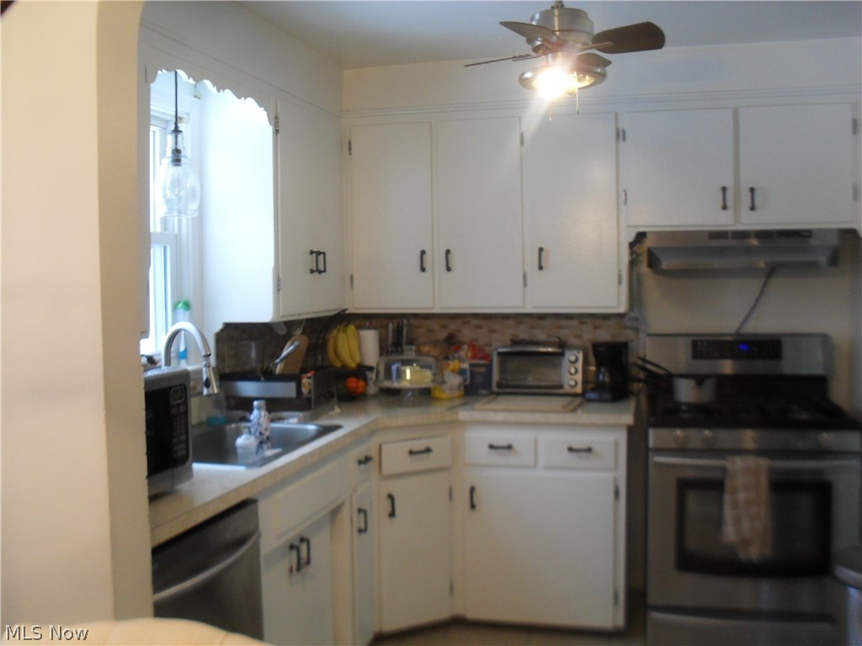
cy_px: 323
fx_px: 872
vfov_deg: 40.7
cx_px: 431
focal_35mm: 35
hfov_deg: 52.6
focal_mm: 6.3
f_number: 3.2
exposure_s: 1/20
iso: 200
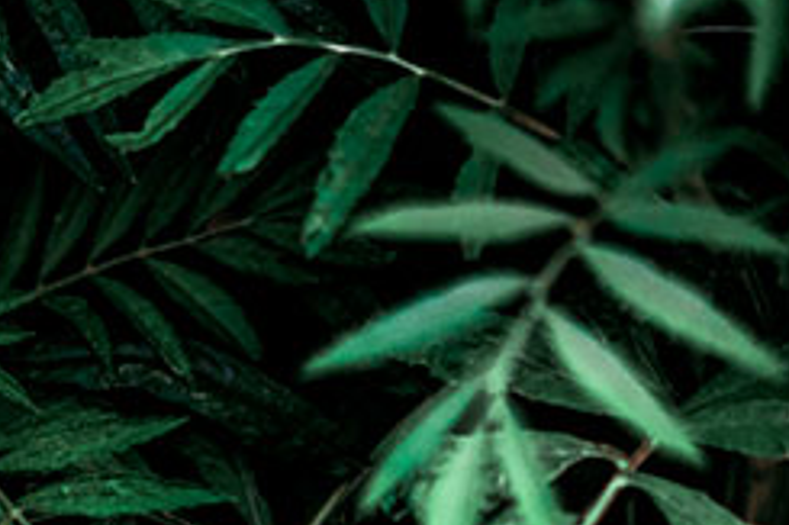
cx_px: 42
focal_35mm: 429
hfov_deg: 4.8
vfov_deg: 3.2
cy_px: 440
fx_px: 9396
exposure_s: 1/250
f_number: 6
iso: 3200
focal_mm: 210
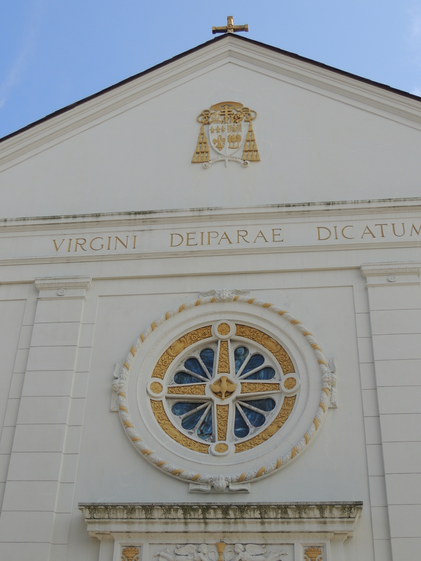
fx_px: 811
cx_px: 210
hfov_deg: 29.1
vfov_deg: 38.2
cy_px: 280
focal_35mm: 50
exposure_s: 1/1000
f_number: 3.6
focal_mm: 8.9
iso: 100
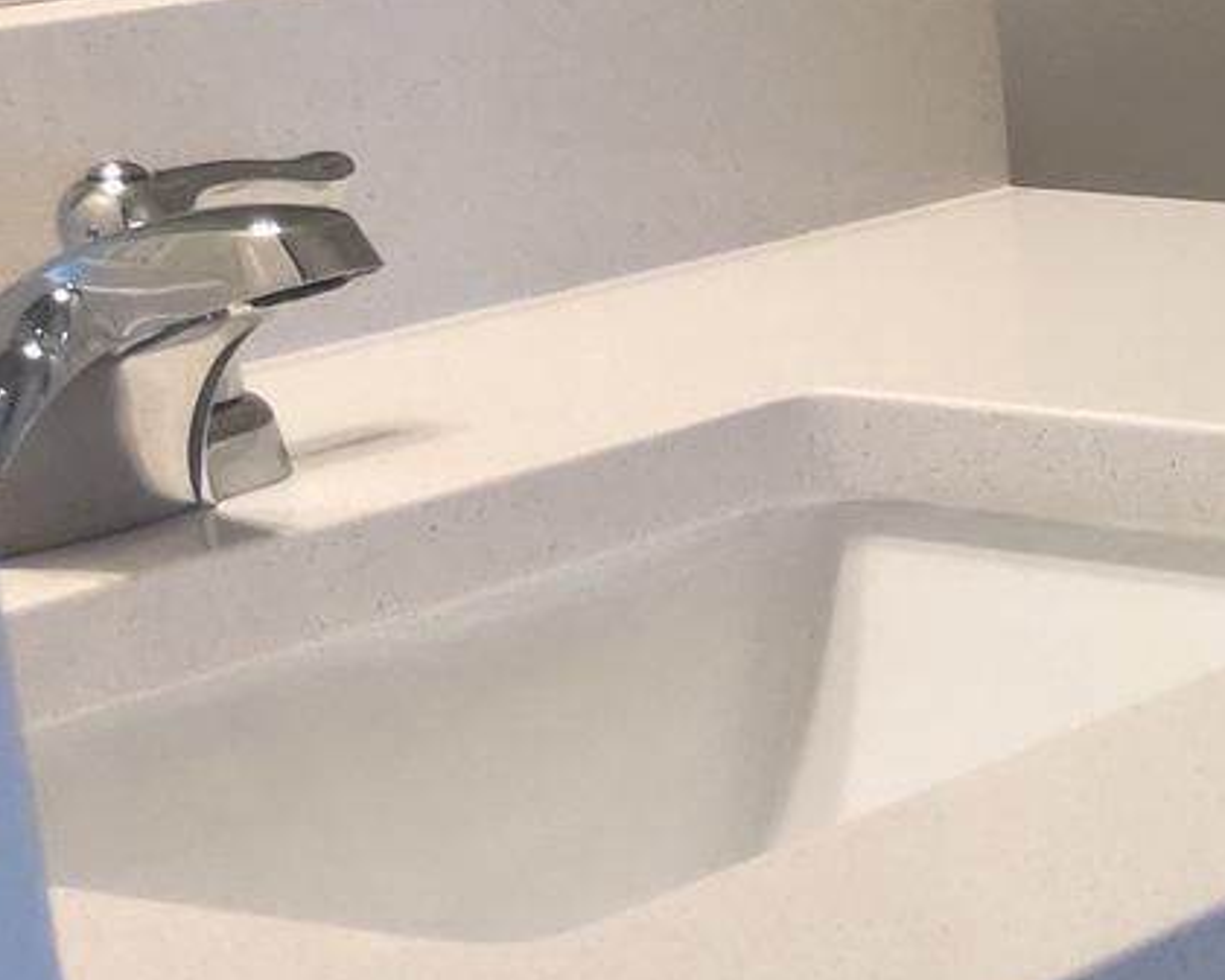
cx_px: 2657
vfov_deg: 12.8
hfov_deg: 13.3
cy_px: 919
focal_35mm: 119
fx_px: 4314
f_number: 1.7
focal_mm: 4.25
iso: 400
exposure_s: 1/50
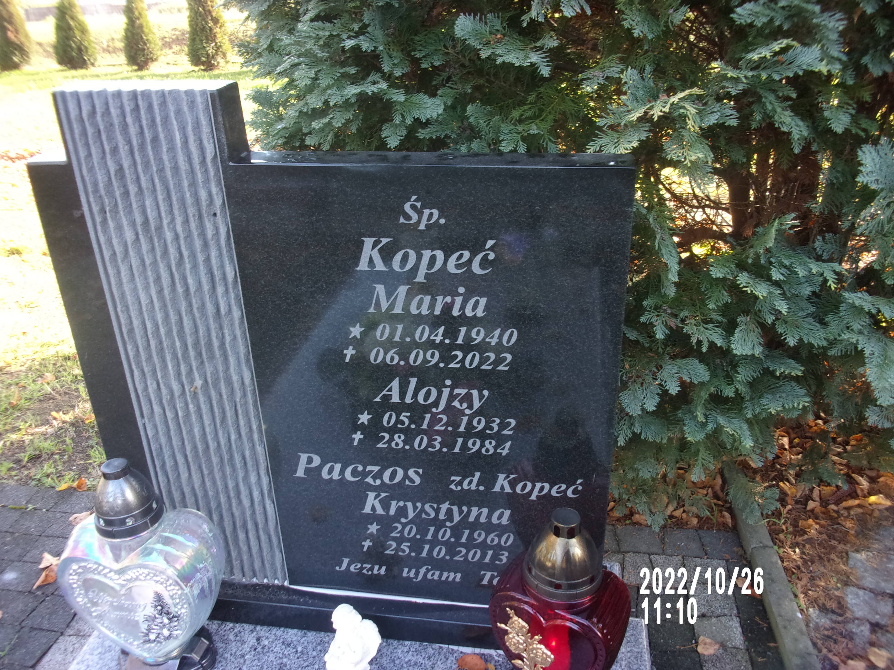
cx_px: 447
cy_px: 335
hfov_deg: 63.4
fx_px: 723
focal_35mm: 28
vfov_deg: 49.7
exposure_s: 1/34
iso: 105
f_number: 3.9
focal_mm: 5.1
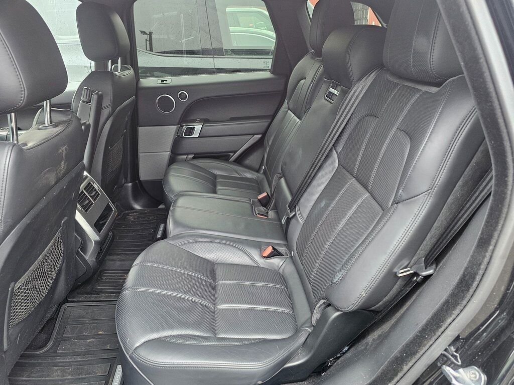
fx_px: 342
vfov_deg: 58.9
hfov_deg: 73.9
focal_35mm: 23
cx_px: 257
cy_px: 192
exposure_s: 1/120
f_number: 1.7
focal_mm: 6.3
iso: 500
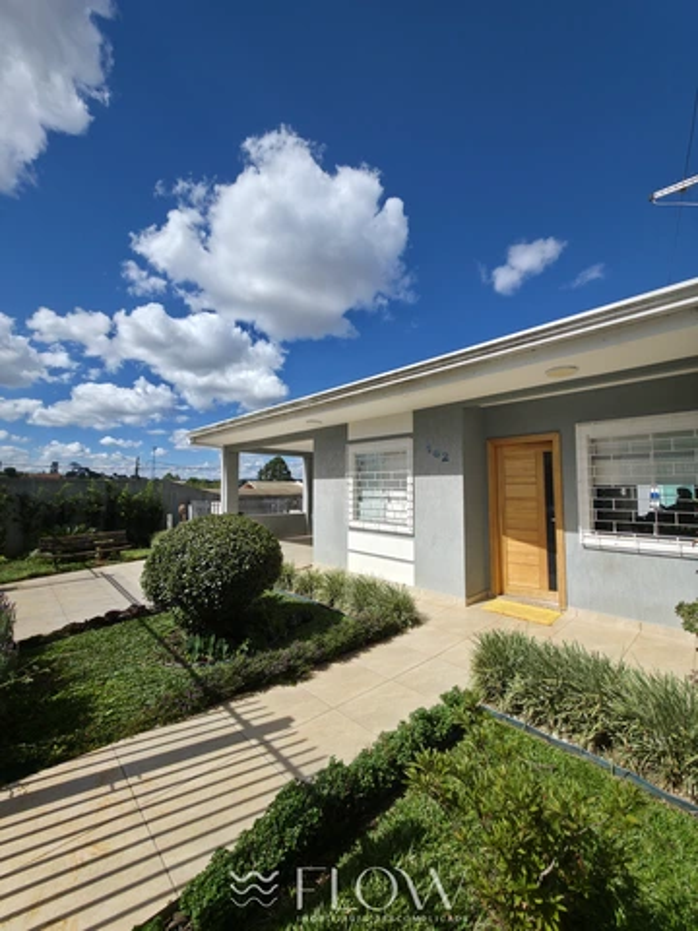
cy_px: 466
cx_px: 349
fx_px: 350
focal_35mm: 13
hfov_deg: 89.9
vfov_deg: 106.2
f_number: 1.9
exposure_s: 1/1576
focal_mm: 2.2
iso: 20
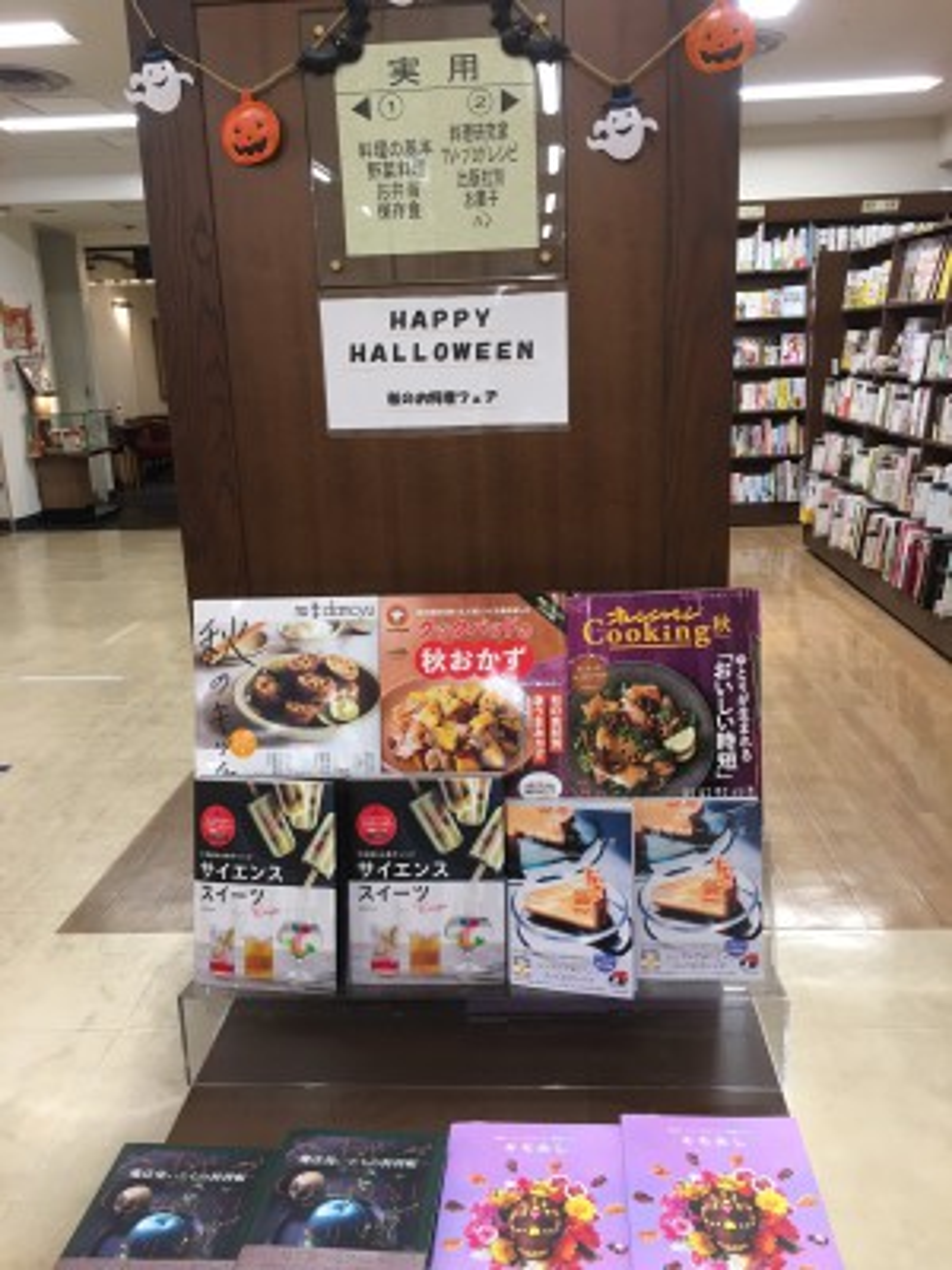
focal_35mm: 29
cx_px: 476
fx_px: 1063
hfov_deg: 48.2
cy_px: 635
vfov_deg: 61.7
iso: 25
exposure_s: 1/15
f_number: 2.2
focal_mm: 4.15
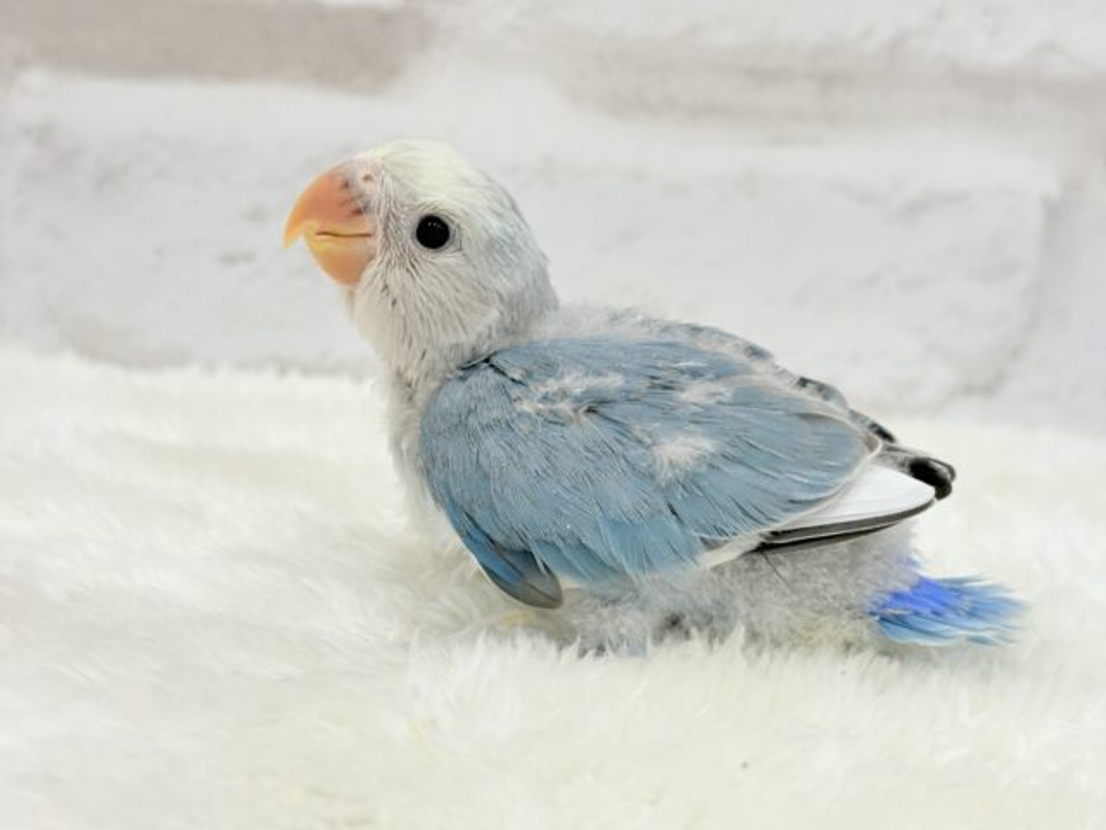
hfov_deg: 36.8
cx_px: 553
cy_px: 415
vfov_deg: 28.0
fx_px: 1661
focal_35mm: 52
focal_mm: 5.96
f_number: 1.6
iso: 40
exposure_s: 1/50
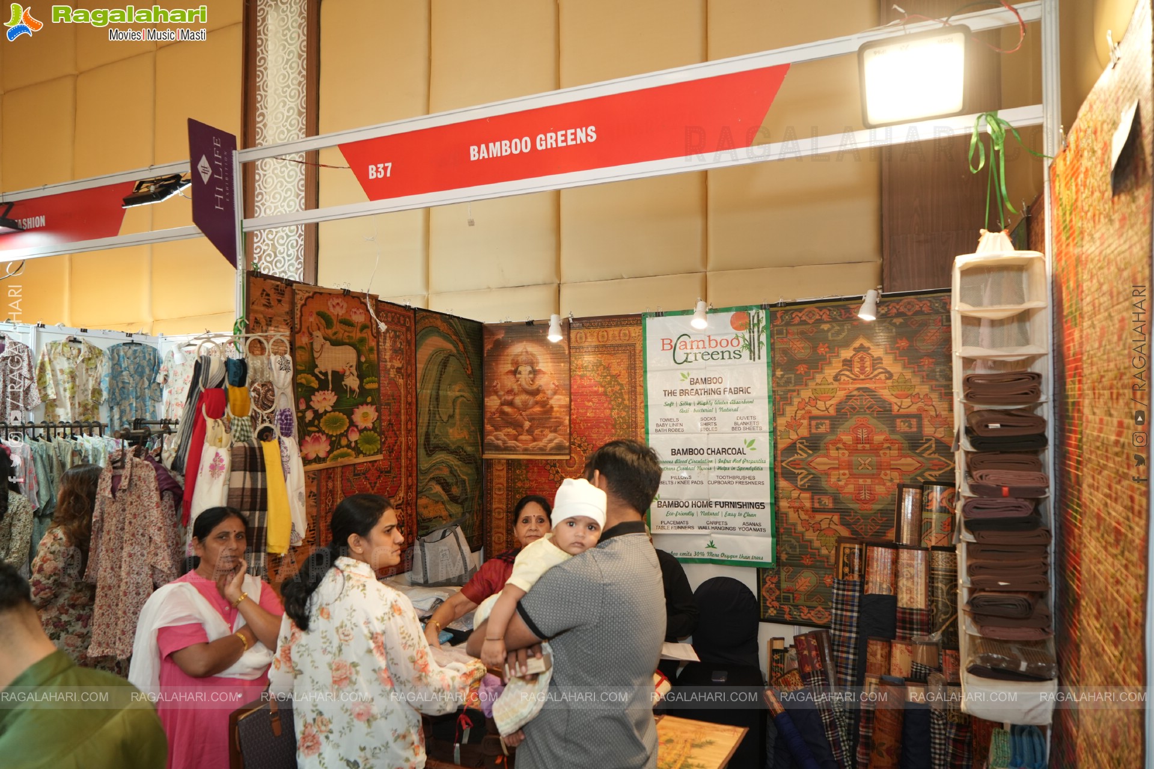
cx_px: 577
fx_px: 769
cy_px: 384
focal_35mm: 24
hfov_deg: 73.7
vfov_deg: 53.1
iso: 1000
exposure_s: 1/160
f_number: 5
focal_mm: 24
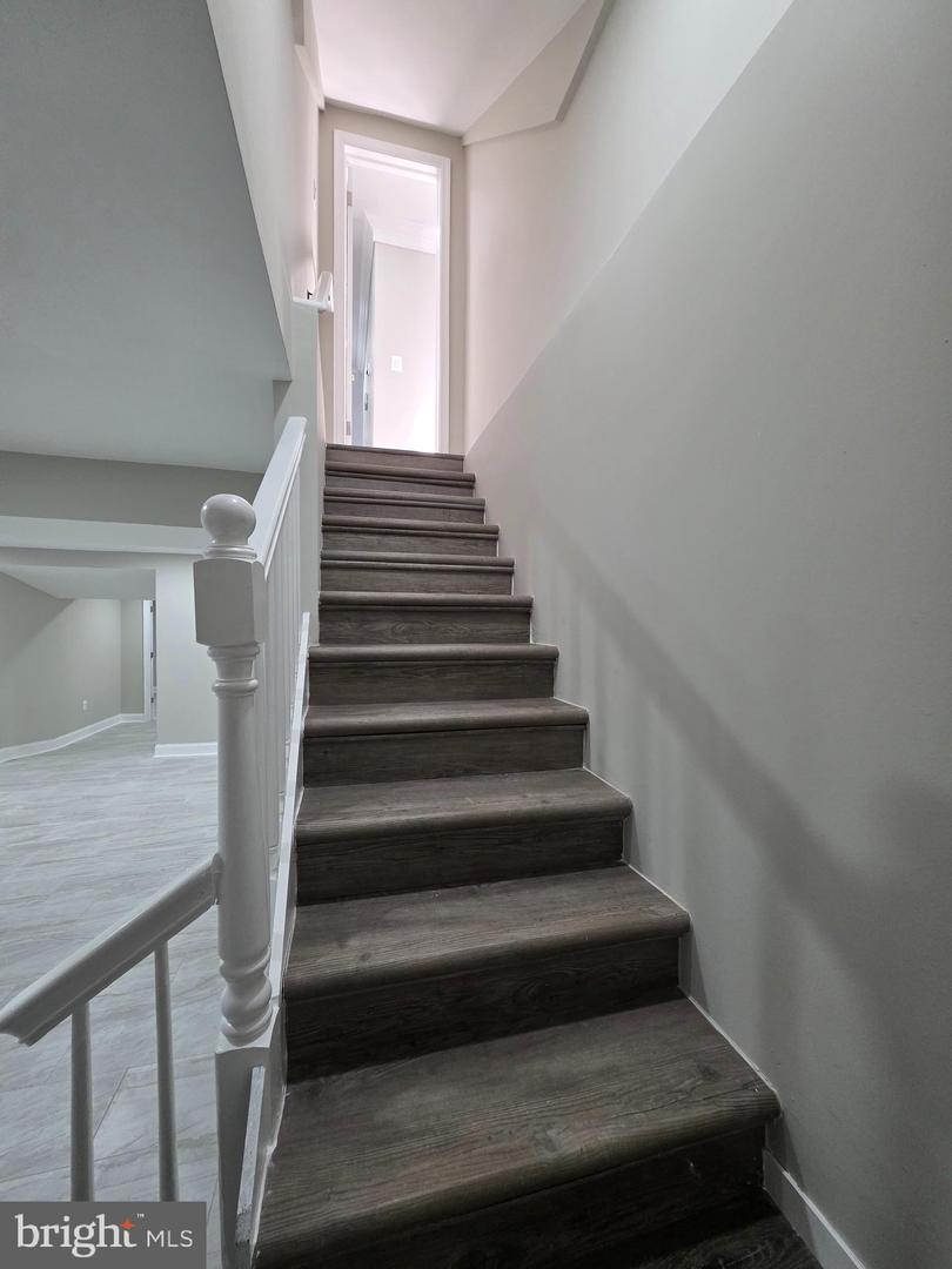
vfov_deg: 106.2
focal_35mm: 13
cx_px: 476
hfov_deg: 89.9
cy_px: 634
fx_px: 477
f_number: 1.9
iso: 250
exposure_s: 1/120
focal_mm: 2.2
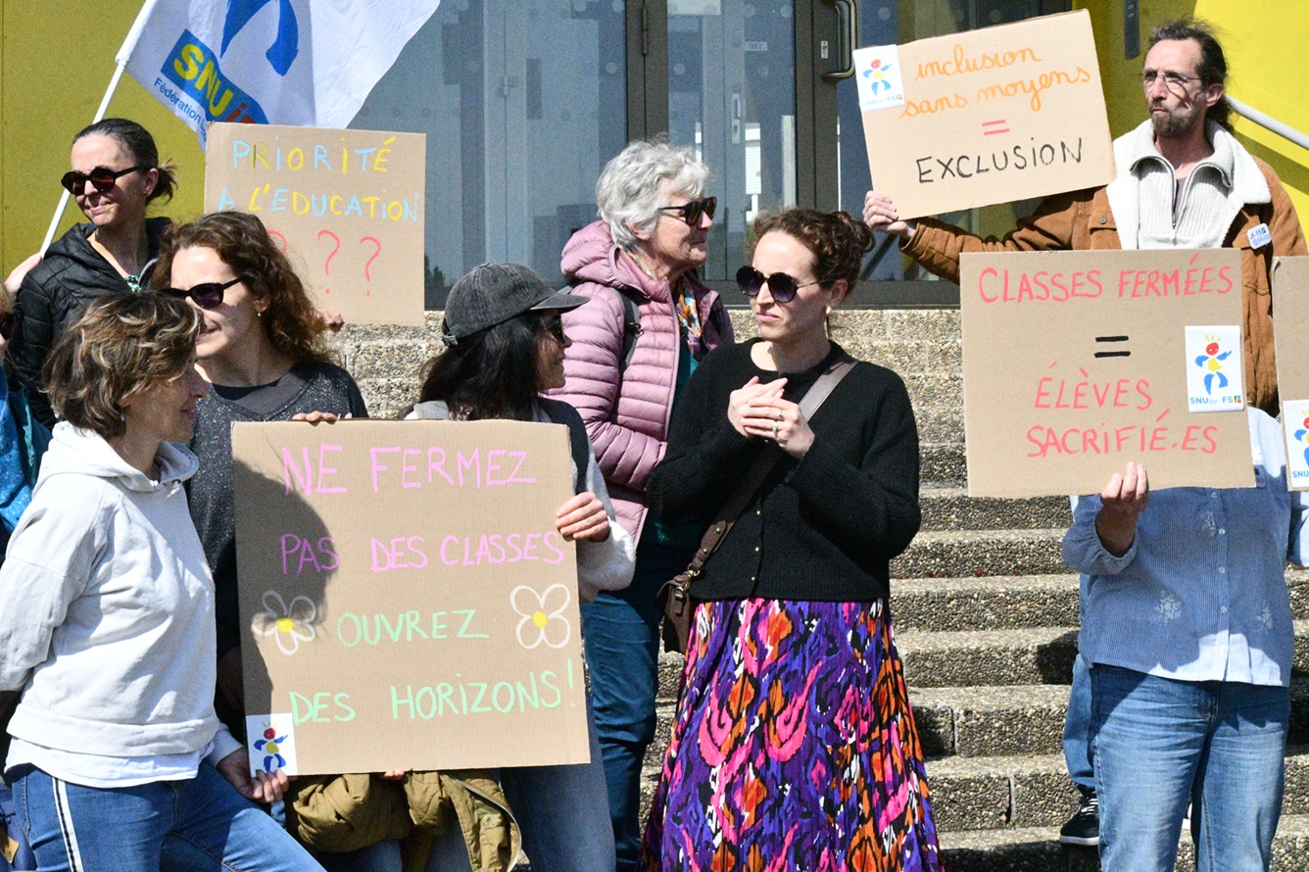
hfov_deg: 24.8
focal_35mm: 82
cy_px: 436
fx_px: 2981
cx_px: 654
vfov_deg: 16.6
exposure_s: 1/8000
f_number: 22
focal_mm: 55
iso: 16000
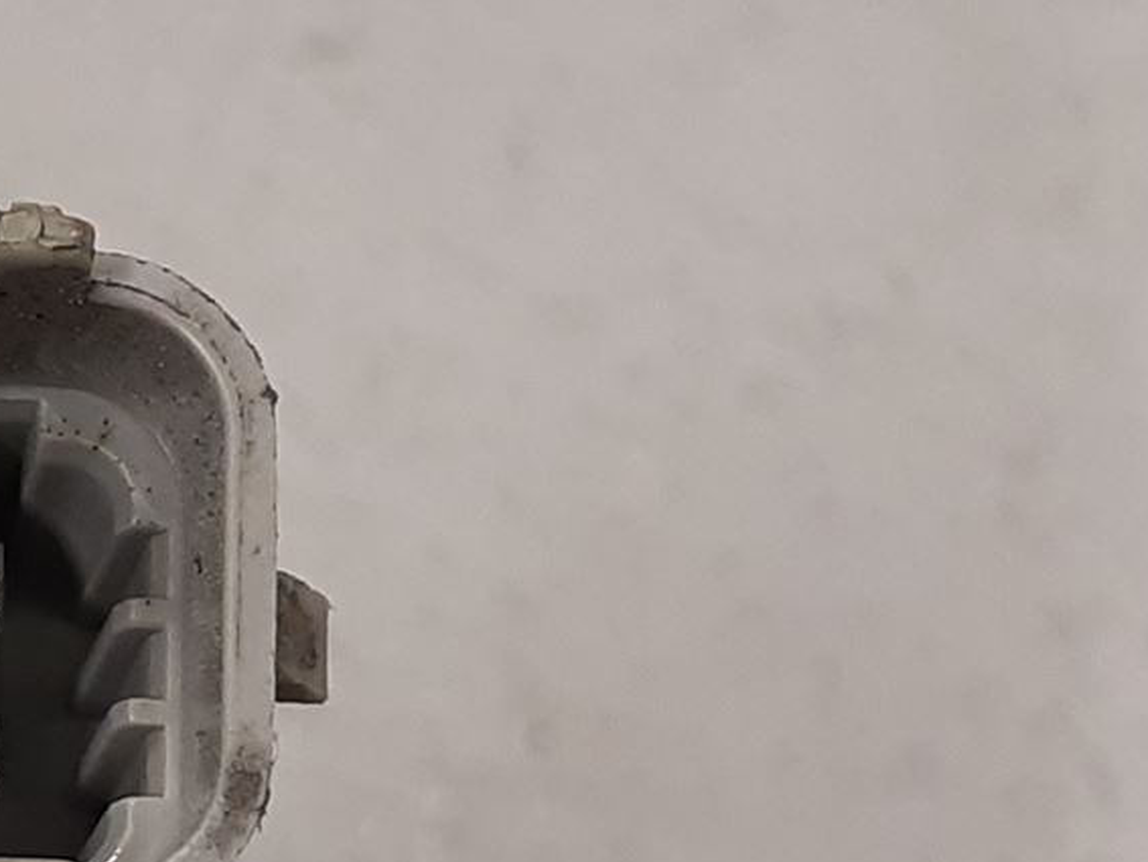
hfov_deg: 20.1
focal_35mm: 94
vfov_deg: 15.7
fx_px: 3119
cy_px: 568
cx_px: -61
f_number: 1.7
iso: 100
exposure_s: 1/50
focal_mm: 3.93
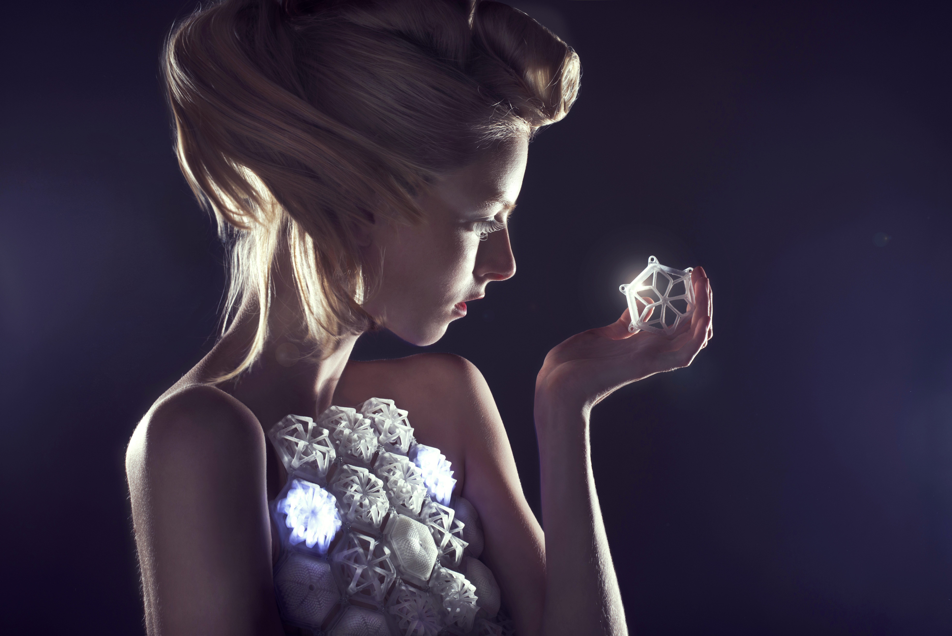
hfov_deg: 39.6
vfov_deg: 27.0
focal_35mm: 50
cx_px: 476
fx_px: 1323
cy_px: 318
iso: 100
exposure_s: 1/13
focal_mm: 50
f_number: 16
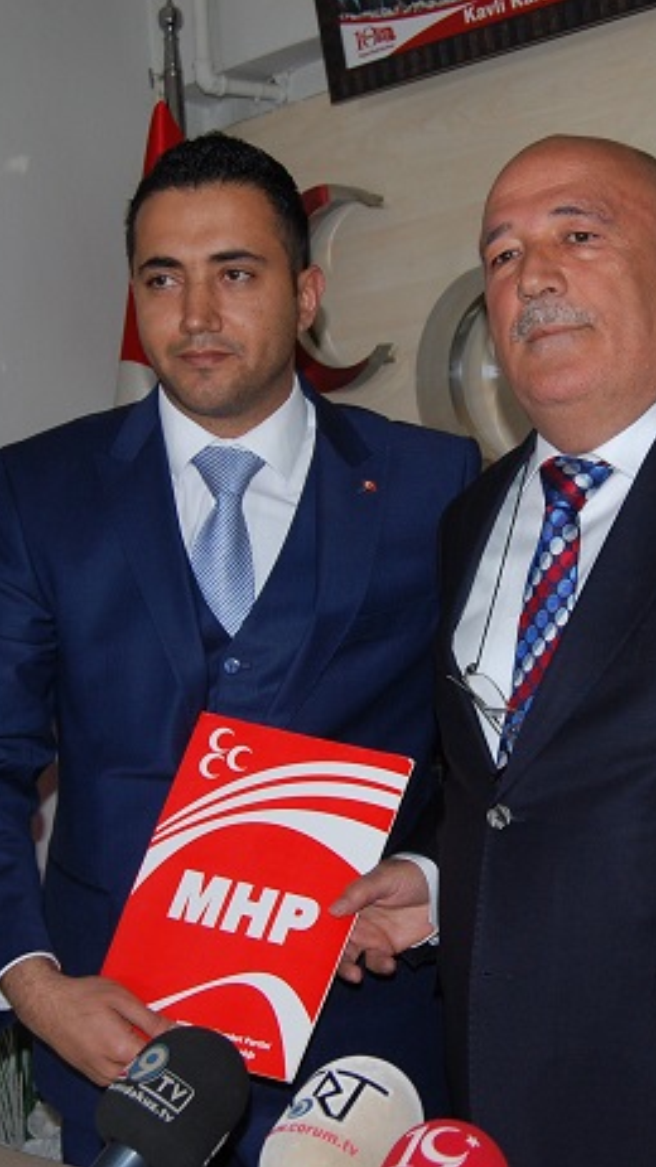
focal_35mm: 57
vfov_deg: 36.6
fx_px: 1765
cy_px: 584
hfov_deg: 20.9
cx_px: 502
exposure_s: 1/60
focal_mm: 24
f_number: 4
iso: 400
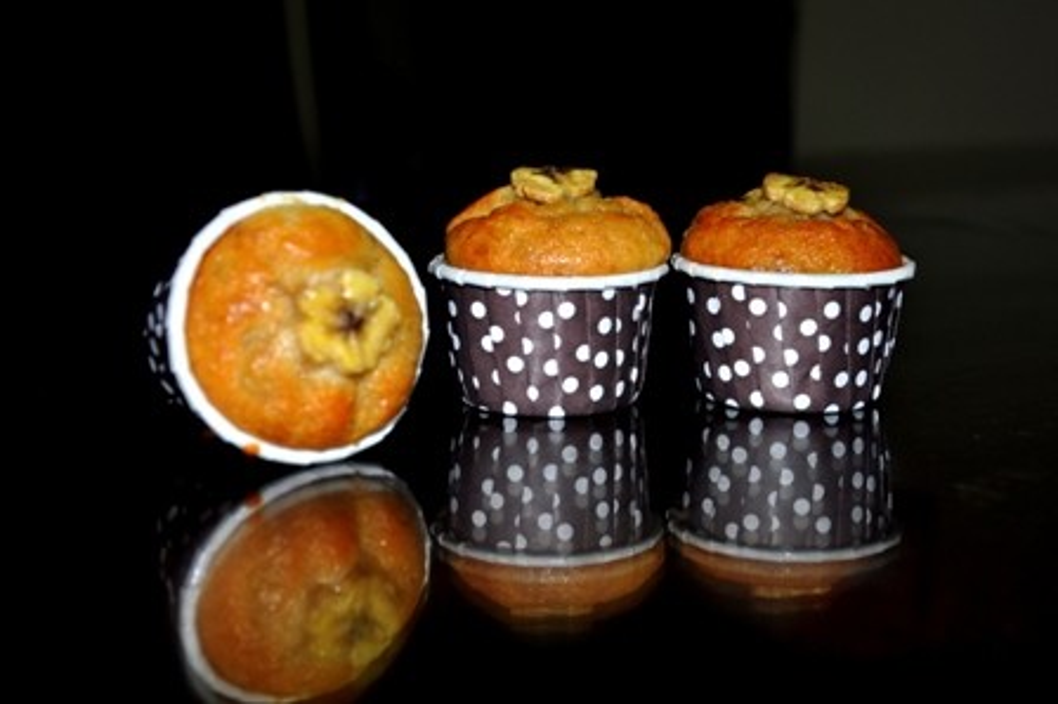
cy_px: 352
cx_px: 529
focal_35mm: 57
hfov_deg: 35.1
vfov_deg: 23.7
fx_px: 1674
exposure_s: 1/30
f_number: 5.6
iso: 200
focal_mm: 38
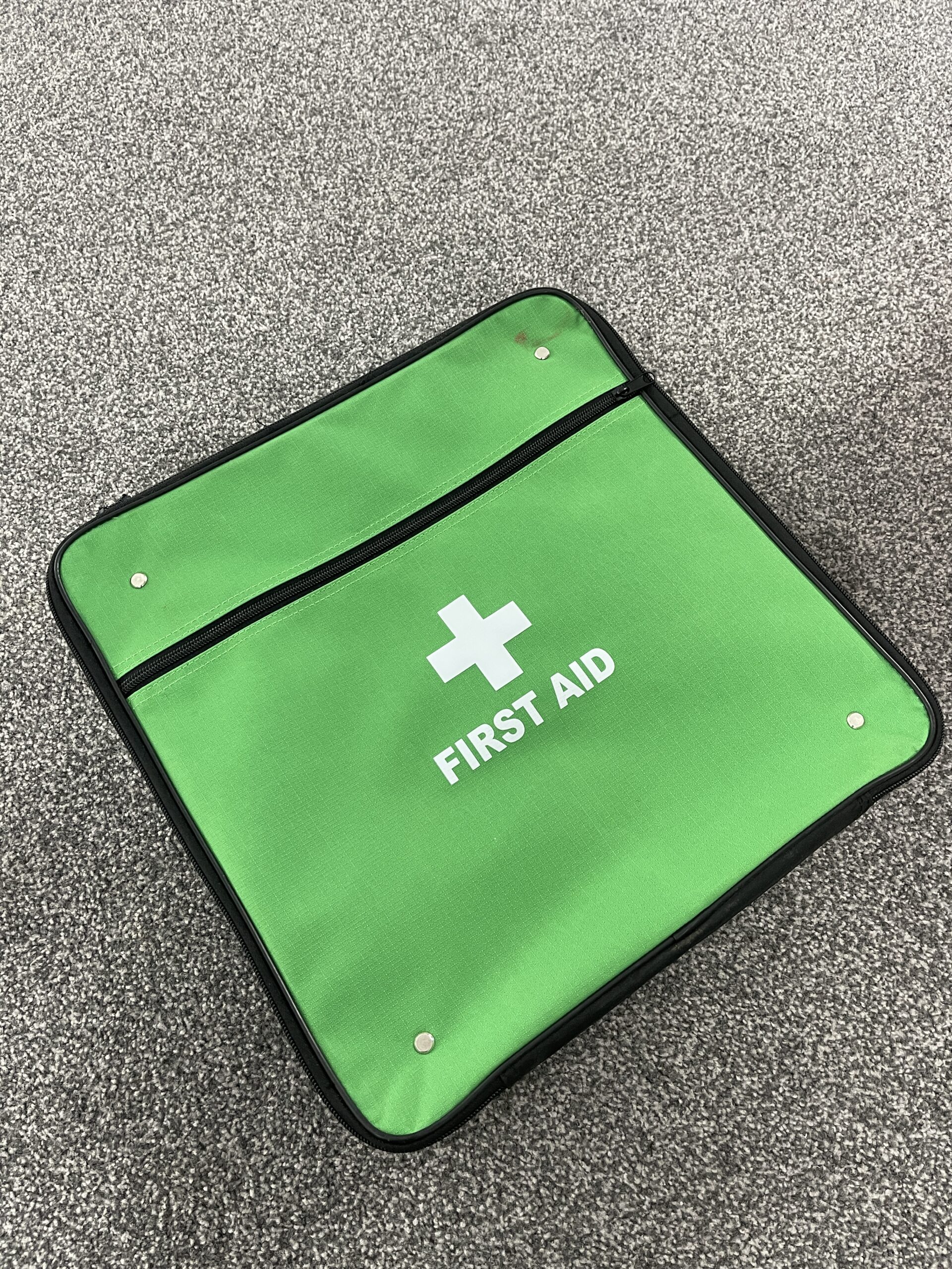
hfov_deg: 54.9
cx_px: 476
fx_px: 917
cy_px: 634
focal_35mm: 25
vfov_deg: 69.4
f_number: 1.6
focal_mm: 5.1
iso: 250
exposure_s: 1/50
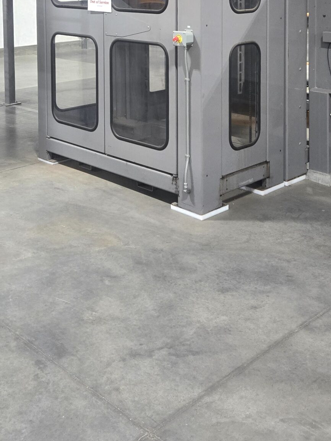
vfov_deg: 35.1
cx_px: 147
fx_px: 650
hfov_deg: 28.5
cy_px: 37
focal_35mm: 51
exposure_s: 1/120
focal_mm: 5.4
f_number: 1.8
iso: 400
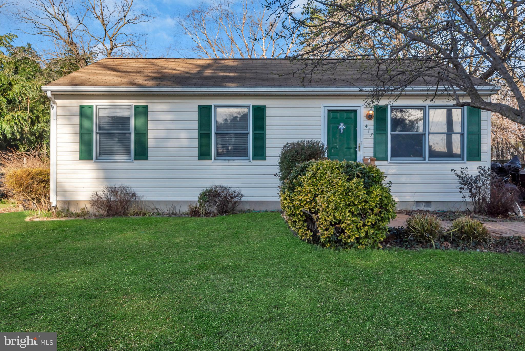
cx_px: 262
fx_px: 452
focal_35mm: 31
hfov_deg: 60.3
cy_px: 176
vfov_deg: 42.4
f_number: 9
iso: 400
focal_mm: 31
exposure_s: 1/1250
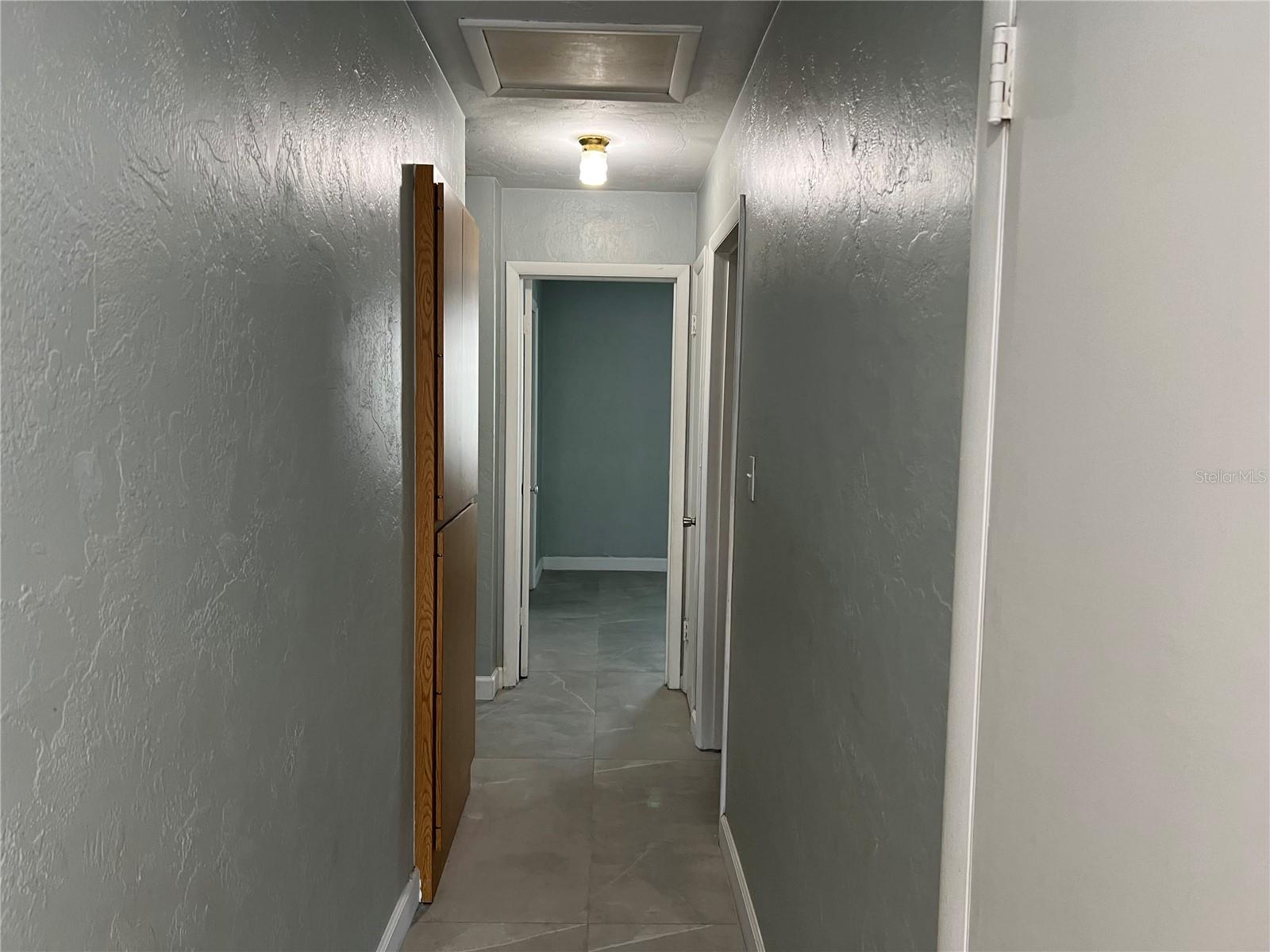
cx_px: 635
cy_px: 476
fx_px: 954
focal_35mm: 26
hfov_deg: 67.3
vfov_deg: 53.1
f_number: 1.5
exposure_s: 1/83
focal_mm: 5.7
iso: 125
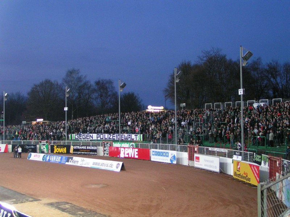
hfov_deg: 40.4
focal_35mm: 47
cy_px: 108
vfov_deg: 30.9
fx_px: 394
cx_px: 145
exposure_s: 1/15
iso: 200
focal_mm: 7.3
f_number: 2.8
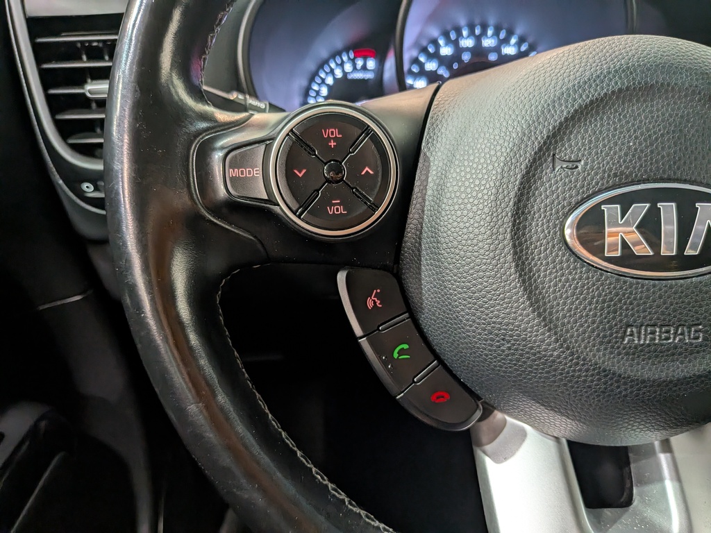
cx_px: 356
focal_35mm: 24
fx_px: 493
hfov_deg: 71.6
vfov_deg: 56.8
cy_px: 266
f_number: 1.7
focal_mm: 4.53
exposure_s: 1/60
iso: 301
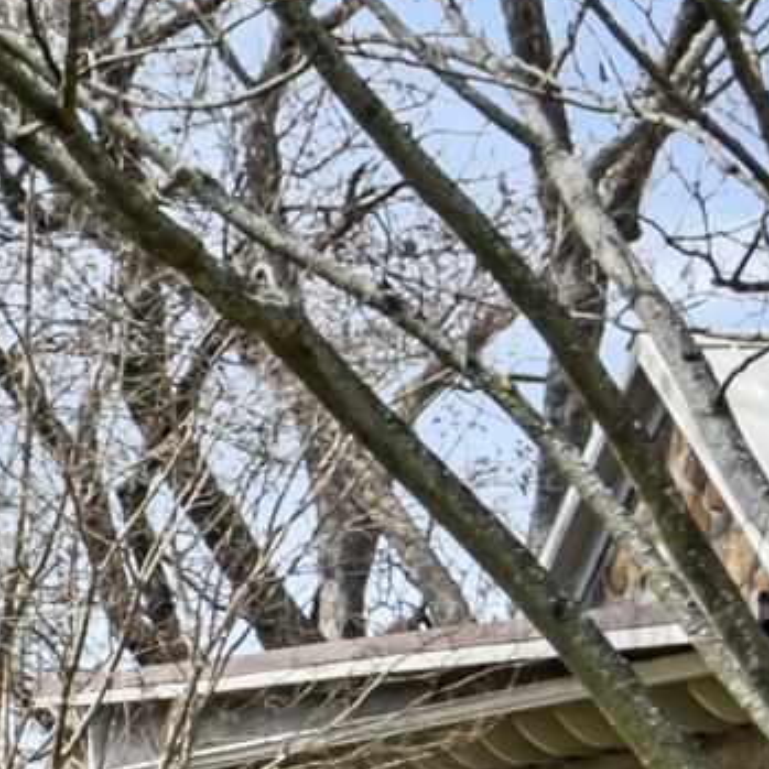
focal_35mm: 219
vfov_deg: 7.8
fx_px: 5504
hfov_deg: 6.9
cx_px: -1776
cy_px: 1204
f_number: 8
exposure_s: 1/125
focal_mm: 24
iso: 200
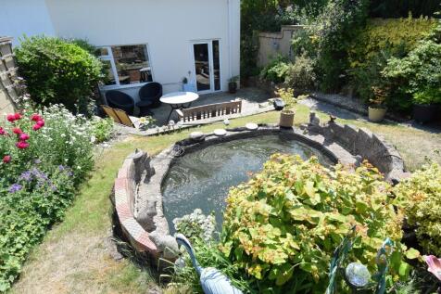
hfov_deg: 90.0
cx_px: 220
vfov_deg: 67.3
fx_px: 220
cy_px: 147
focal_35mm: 18
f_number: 8
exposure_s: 1/250
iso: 200
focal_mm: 12
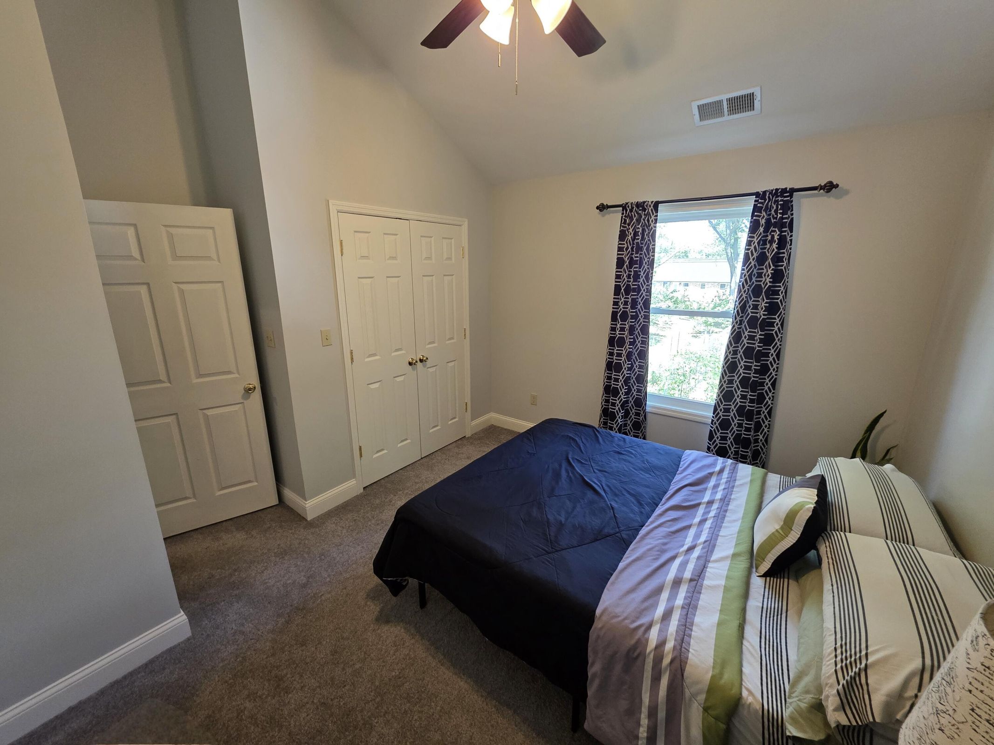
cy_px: 372
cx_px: 497
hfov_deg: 106.2
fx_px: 373
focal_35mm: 13
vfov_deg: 89.9
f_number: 1.9
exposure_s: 1/120
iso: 250
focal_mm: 2.2
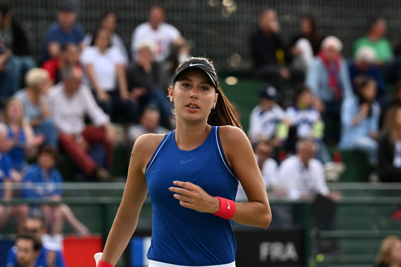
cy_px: 134
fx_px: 2750
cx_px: 200
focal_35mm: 247
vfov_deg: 5.6
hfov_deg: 8.3
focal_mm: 165
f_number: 4
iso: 500
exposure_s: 1/1600
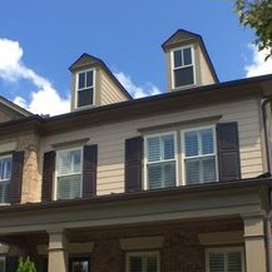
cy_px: 226
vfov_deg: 28.3
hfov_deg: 29.0
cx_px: 120
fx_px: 525
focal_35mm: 59
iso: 32
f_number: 2.2
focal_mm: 4.15
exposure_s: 1/860
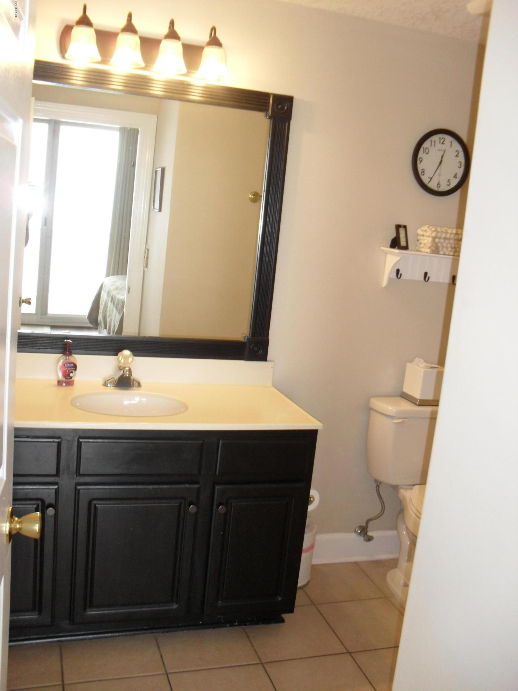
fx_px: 698
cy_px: 346
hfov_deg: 40.7
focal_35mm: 35
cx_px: 259
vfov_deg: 52.6
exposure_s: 1/45
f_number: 3.2
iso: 160
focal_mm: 6.3
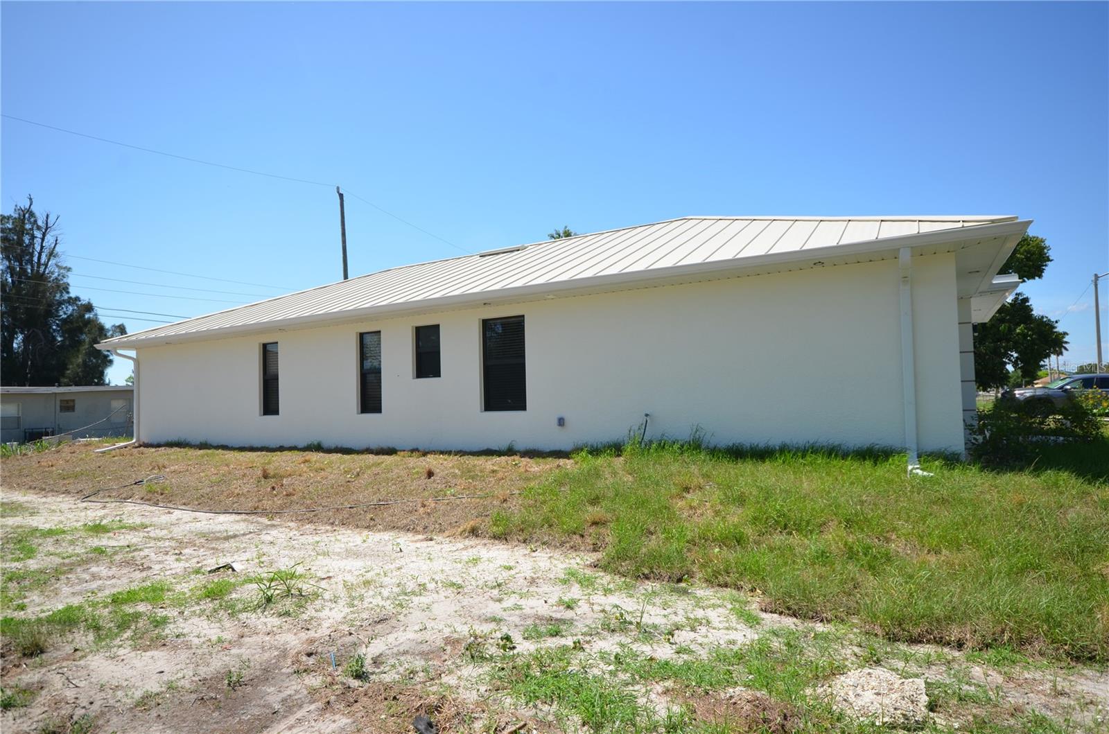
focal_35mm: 21
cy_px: 367
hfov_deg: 81.3
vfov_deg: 59.2
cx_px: 554
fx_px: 645
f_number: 8
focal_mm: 14
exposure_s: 1/250
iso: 125
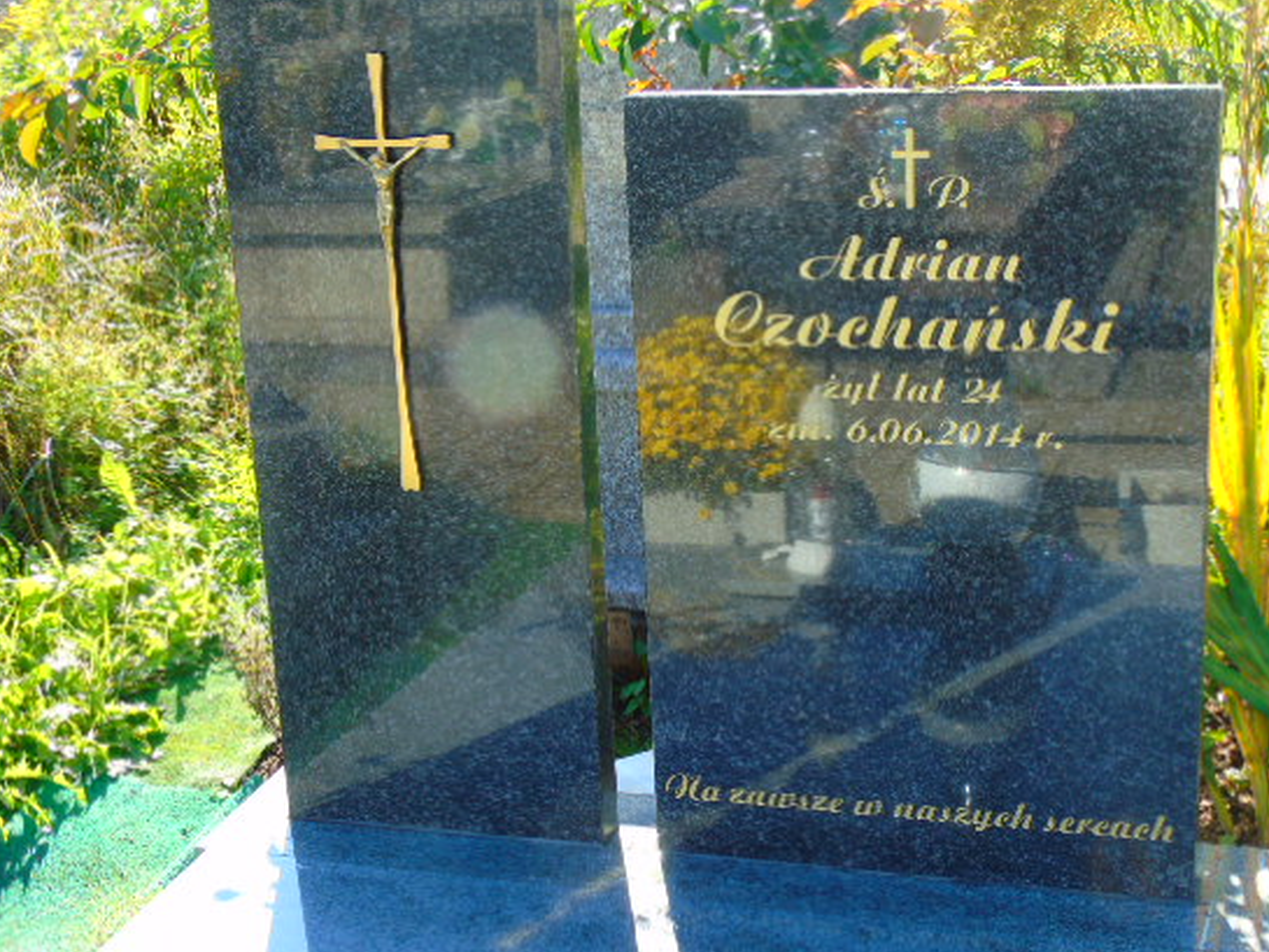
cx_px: 657
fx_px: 1980
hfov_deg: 35.5
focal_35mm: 54
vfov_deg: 27.0
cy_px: 505
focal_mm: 8.2
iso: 80
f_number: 4.1
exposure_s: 1/100
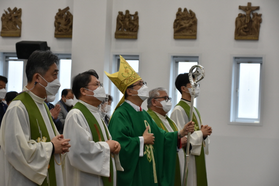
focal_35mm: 93
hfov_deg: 21.9
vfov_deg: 14.7
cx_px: 140
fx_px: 721
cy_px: 93
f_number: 5.6
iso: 800
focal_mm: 62
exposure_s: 1/125
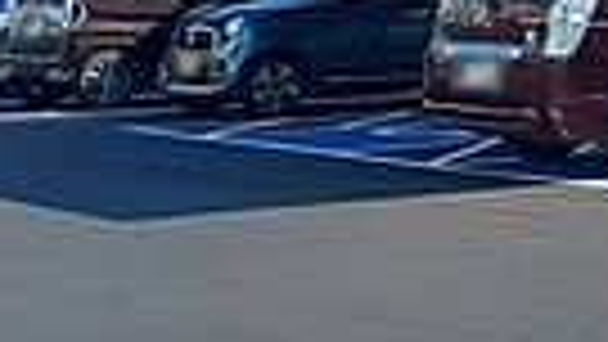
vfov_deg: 9.2
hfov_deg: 14.6
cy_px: -333
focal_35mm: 124
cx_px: 1180
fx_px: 1999
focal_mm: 5.23
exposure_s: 1/706
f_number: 1.8
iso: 25
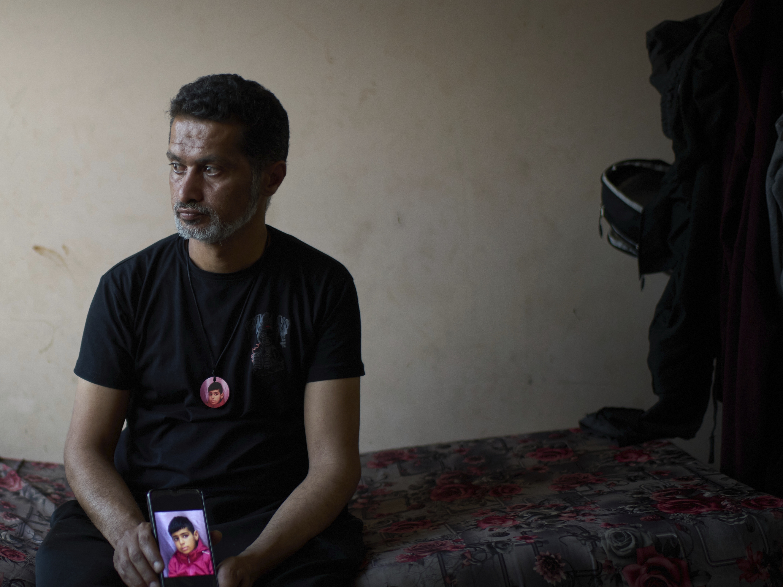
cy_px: 314
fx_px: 1267
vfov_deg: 26.1
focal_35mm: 56
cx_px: 184
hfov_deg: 33.6
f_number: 1.4
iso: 500
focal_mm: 35
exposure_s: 1/320
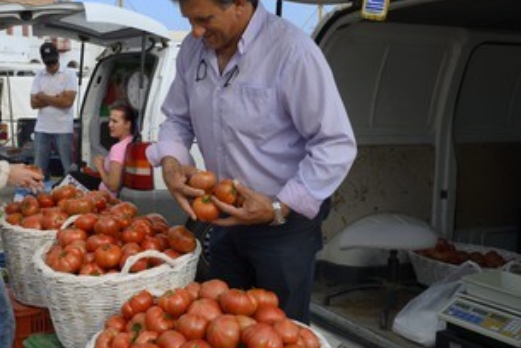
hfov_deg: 43.7
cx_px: 166
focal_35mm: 44
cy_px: 169
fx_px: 637
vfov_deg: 30.6
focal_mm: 32
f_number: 14
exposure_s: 1/160
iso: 200
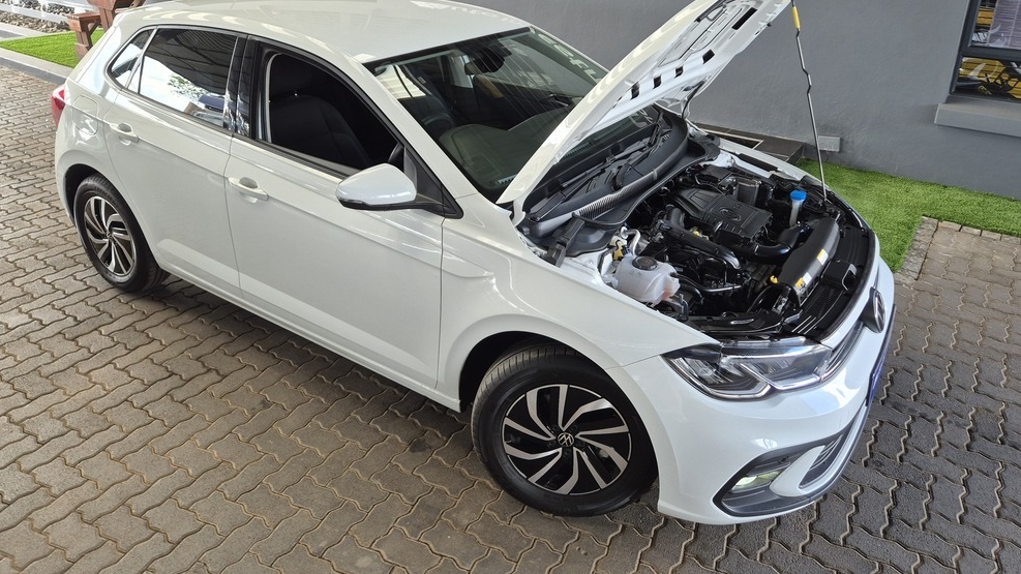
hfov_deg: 71.9
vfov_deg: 43.6
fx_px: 704
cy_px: 182
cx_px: 523
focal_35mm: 26
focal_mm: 5.4
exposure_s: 1/180
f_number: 1.8
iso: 100
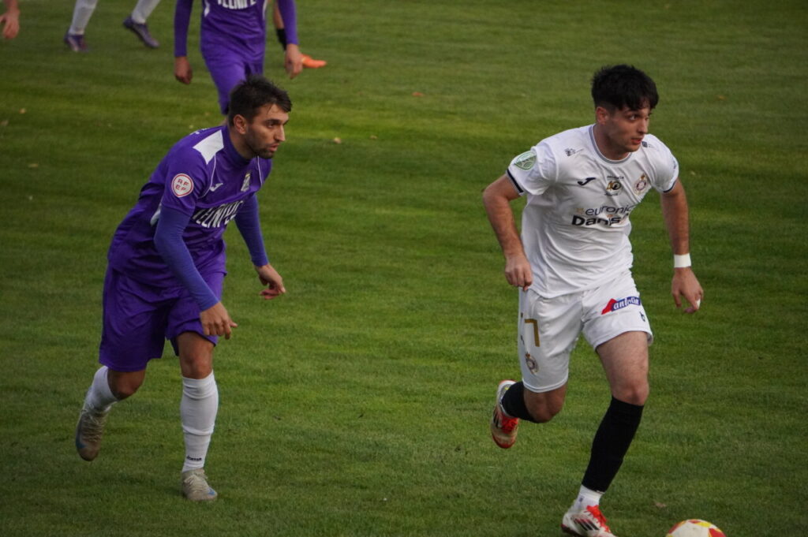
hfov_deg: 7.1
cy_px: 268
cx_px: 404
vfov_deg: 4.7
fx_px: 6492
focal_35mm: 290
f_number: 6.3
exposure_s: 1/2500
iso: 6400
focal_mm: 193
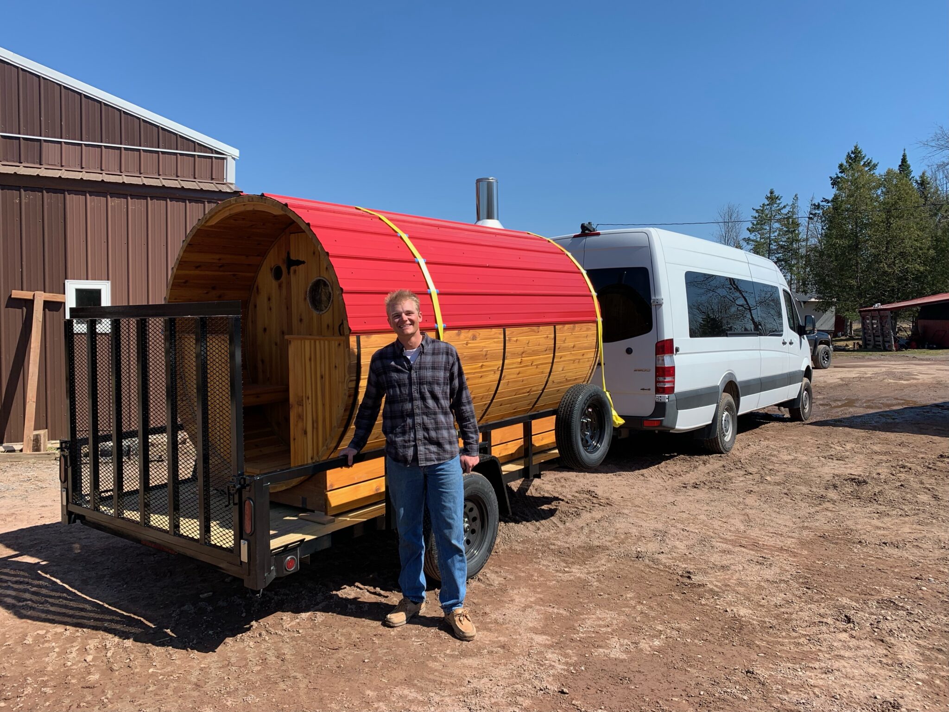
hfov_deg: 67.3
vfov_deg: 53.1
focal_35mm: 26
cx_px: 474
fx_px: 713
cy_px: 356
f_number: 1.8
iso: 25
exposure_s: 1/1585
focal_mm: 4.25
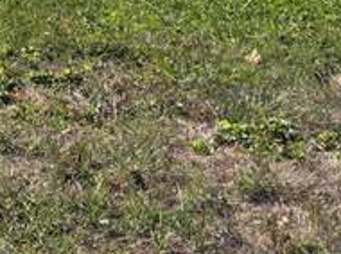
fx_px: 1525
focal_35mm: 155
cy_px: -555
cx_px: -314
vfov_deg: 8.0
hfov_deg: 11.6
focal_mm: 6.3
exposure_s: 1/4539
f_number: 1.7
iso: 80
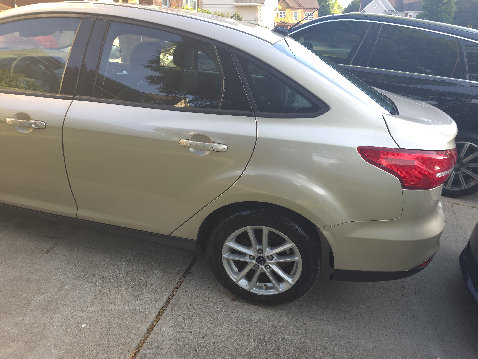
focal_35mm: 23
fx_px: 318
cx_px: 239
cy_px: 180
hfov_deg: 73.9
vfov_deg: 58.9
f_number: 1.7
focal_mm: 6.3
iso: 20
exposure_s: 1/60
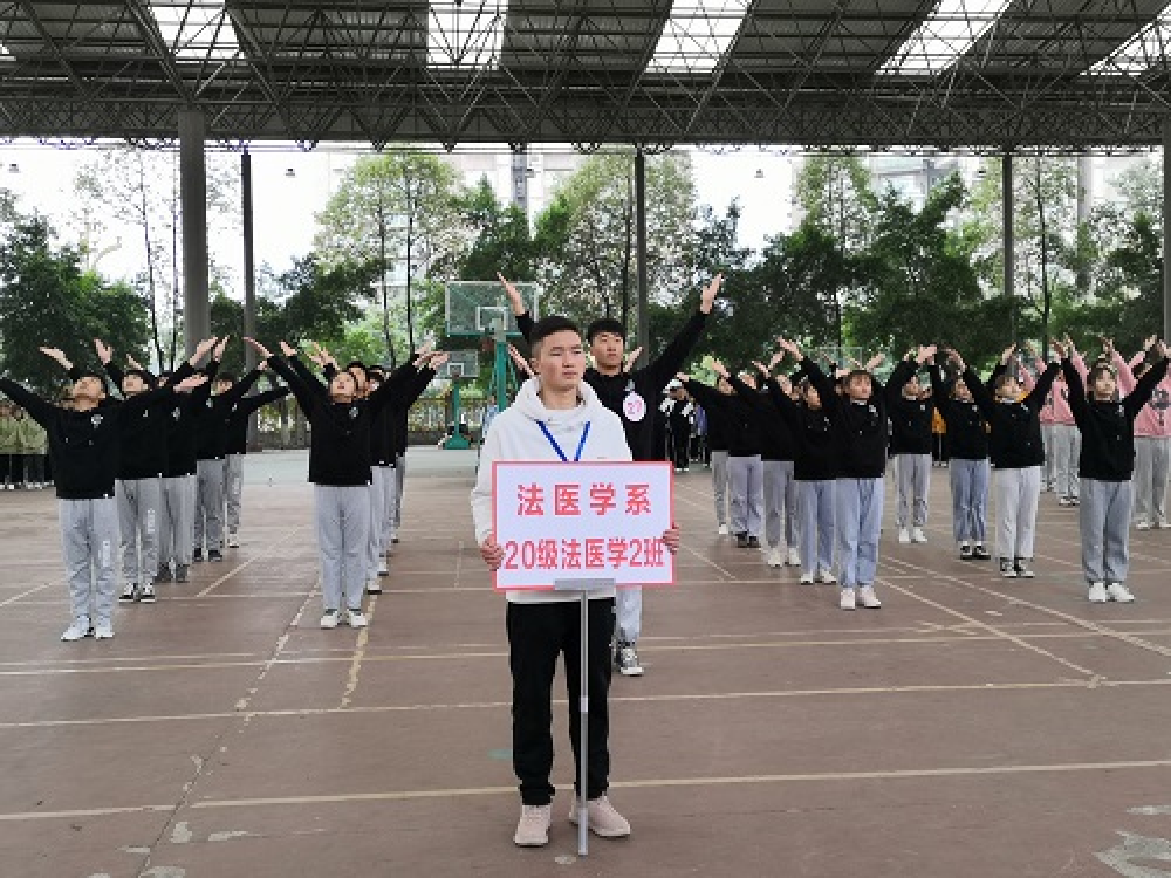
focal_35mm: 38
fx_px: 1285
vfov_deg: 37.7
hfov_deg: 49.0
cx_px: 586
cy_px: 439
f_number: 1.8
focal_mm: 4.75
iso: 64
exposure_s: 1/100
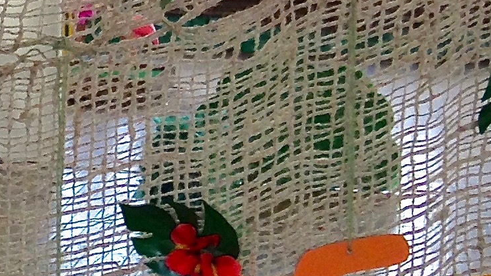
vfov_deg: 7.6
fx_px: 2070
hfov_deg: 12.0
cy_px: -18
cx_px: -502
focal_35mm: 159
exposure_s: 1/60
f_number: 2.4
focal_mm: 4.12
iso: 64
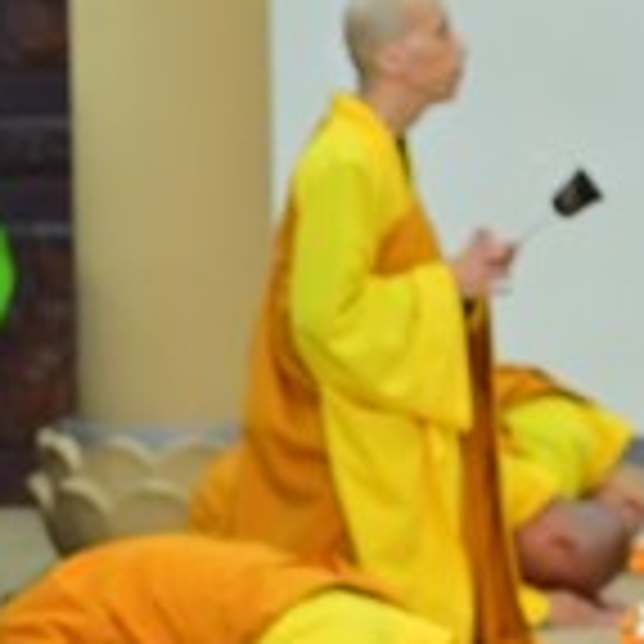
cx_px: -205
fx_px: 4462
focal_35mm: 212
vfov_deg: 8.2
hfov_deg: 8.1
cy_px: 775
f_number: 5
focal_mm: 55
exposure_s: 1/60
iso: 1600
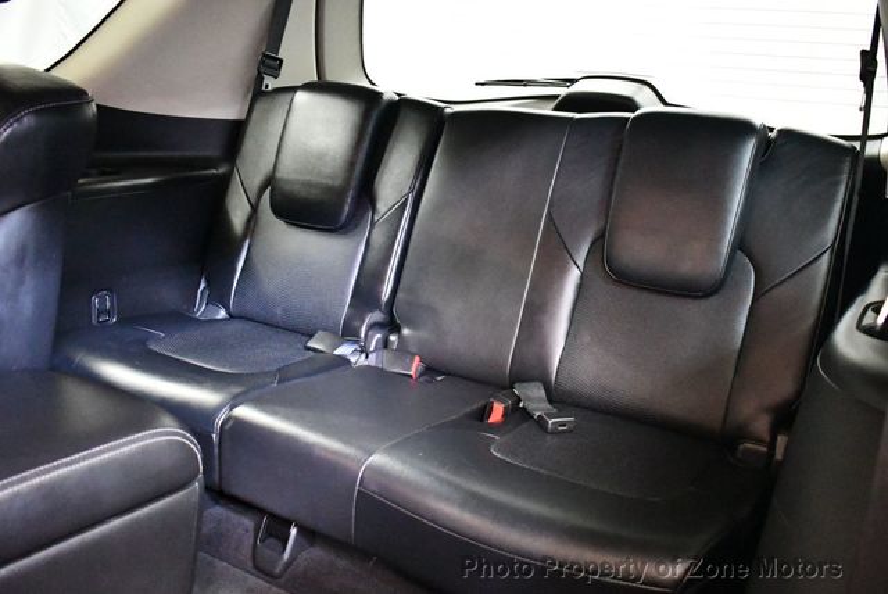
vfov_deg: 36.9
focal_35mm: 36
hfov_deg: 53.1
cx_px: 444
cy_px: 297
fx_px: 889
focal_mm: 18
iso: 12800
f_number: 3.5
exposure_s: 1/50
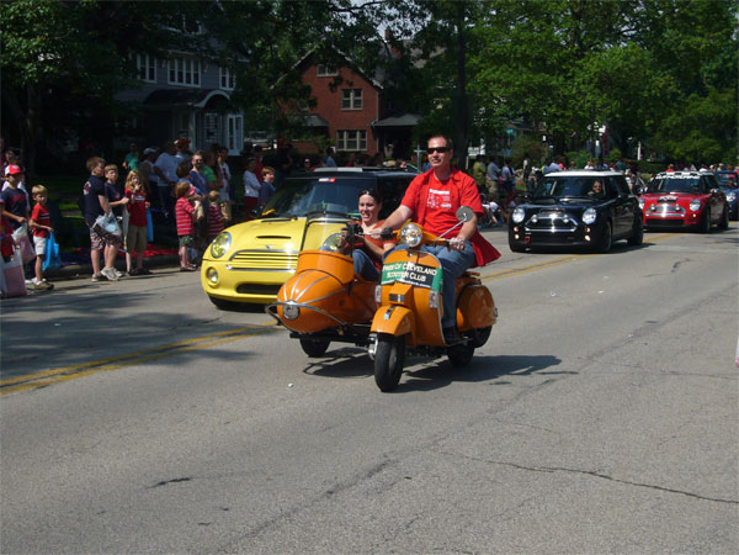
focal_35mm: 63
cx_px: 370
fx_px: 1345
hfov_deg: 30.7
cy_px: 278
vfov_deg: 23.3
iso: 80
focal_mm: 10.3
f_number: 8
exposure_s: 1/250
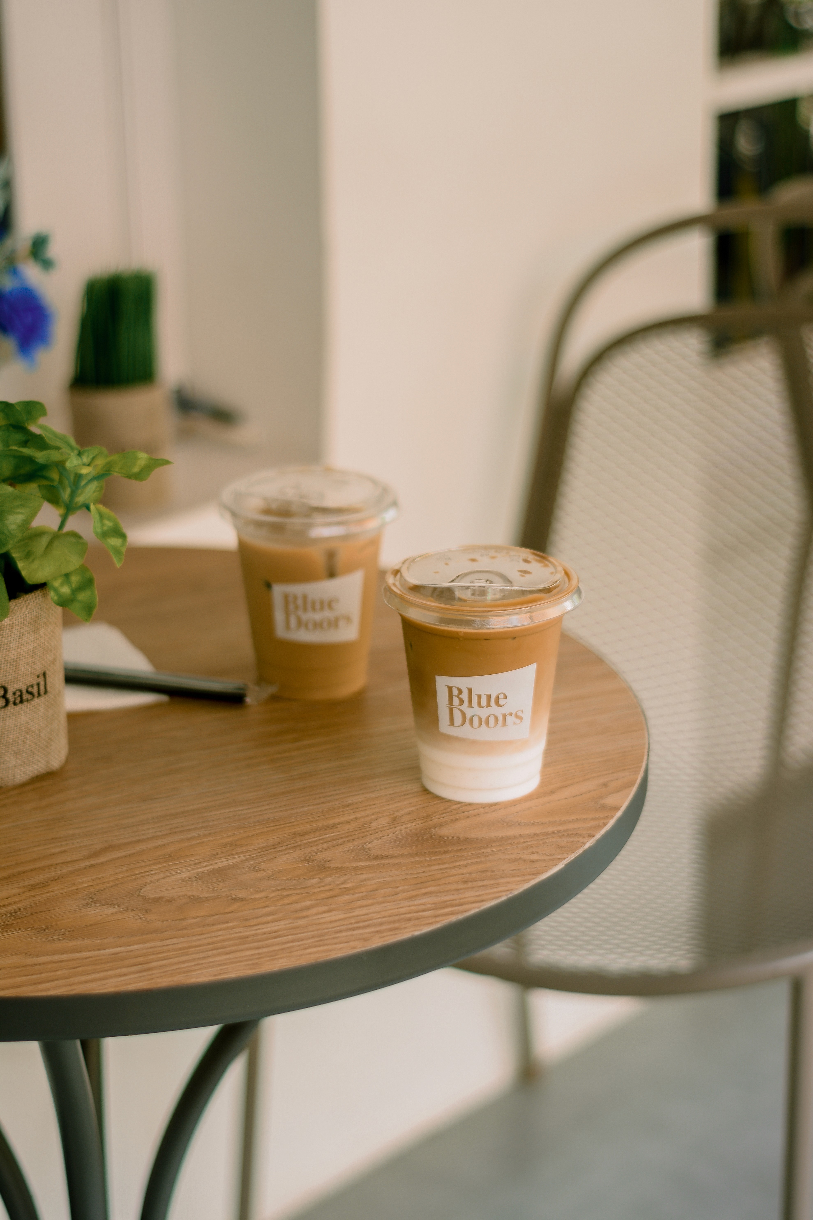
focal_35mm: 75
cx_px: 406
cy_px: 610
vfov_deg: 27.0
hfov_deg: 18.2
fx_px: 2541
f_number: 1.8
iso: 100
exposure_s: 1/200
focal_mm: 50
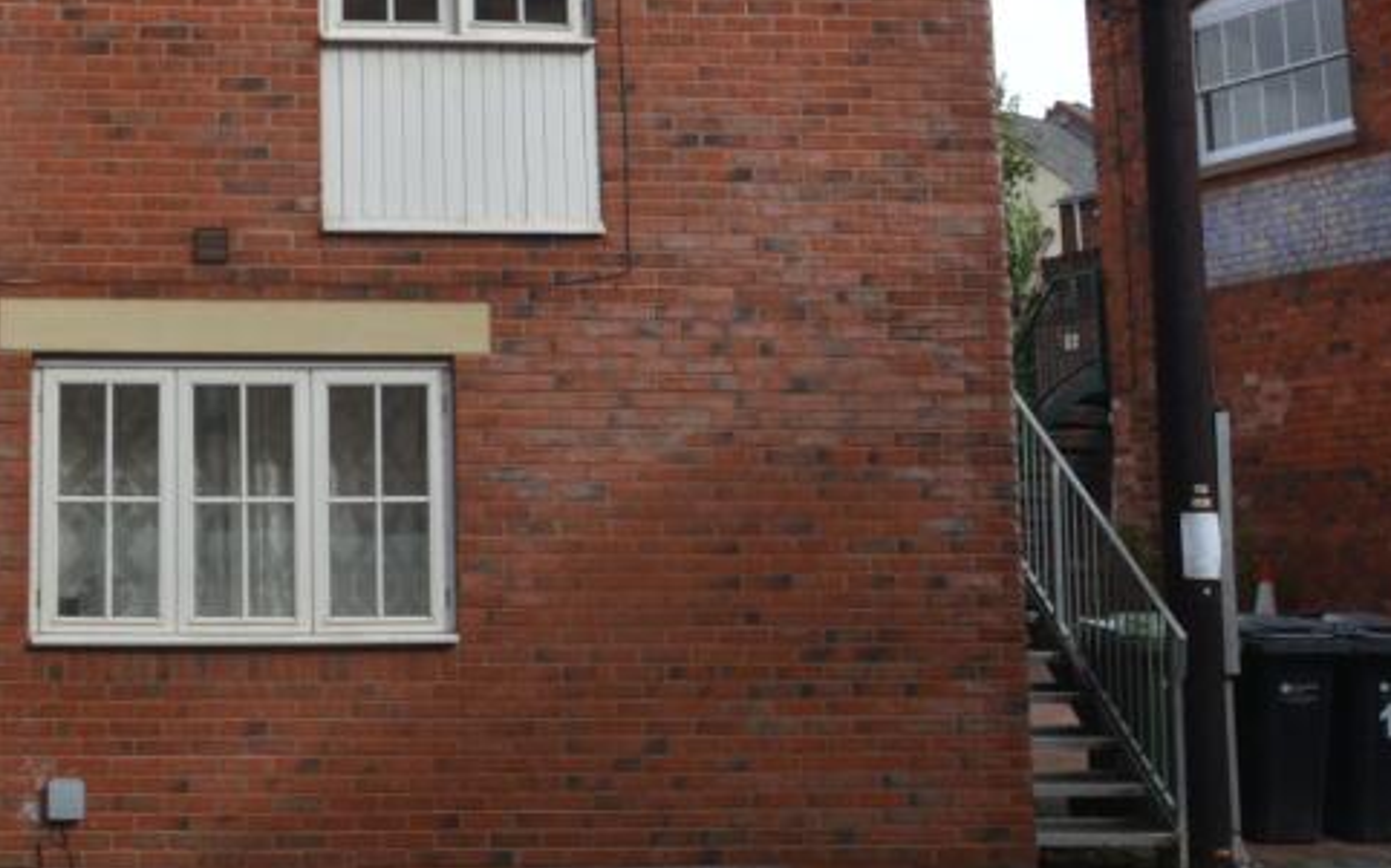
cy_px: 221
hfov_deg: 37.1
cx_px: 225
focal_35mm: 52
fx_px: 1971
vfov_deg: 24.6
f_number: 8
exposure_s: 1/250
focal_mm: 16
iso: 180
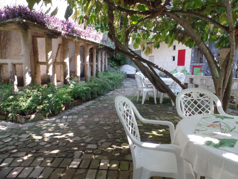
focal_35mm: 23
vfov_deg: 58.9
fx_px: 158
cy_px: 90
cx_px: 119
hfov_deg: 73.9
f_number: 3.5
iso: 200
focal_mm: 4.1
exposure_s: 1/125
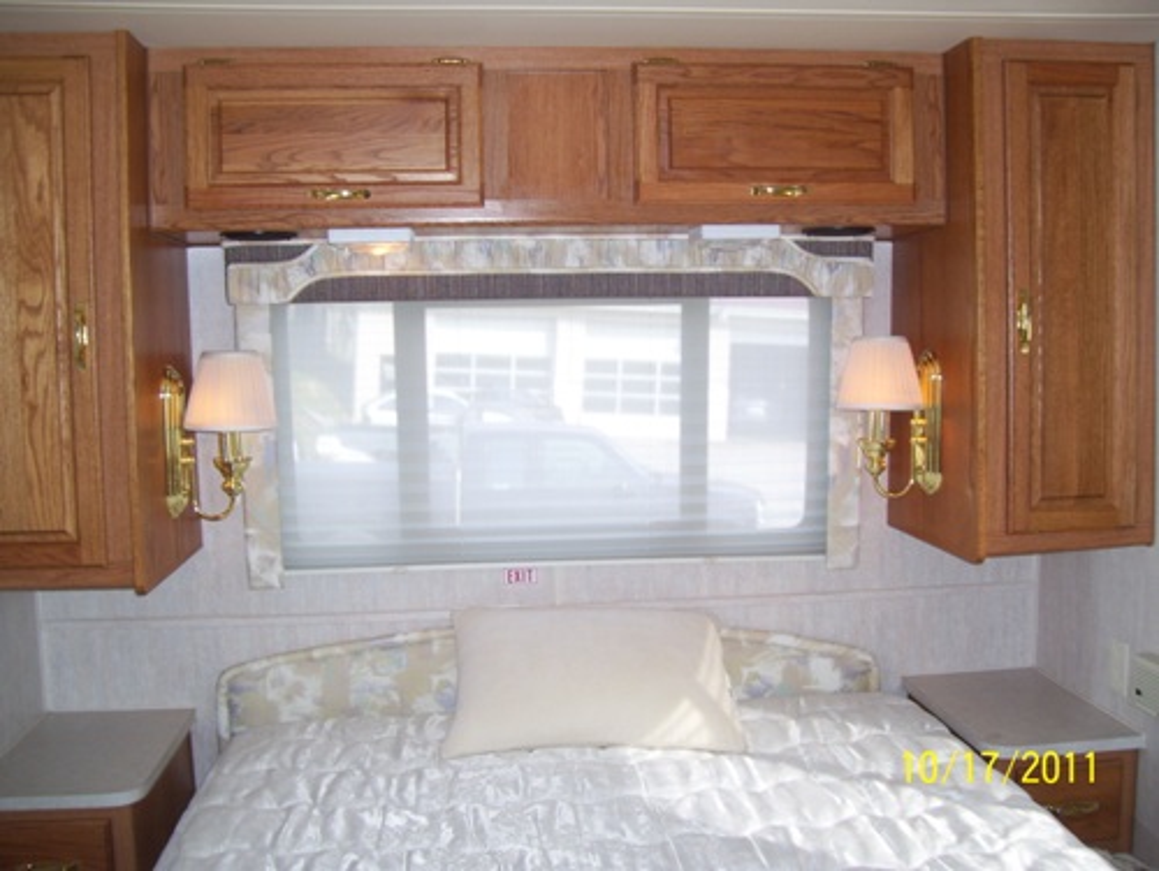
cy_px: 436
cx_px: 580
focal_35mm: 36
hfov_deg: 51.3
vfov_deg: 39.7
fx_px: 1206
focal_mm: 6
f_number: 2.7
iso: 80
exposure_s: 1/60
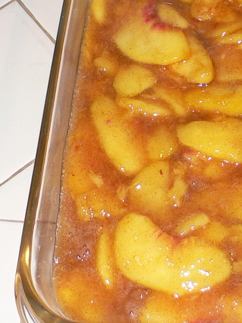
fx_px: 773
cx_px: 253
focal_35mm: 83
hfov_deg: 17.3
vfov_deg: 23.1
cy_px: 45
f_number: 2.8
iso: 100
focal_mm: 4.6
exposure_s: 1/60
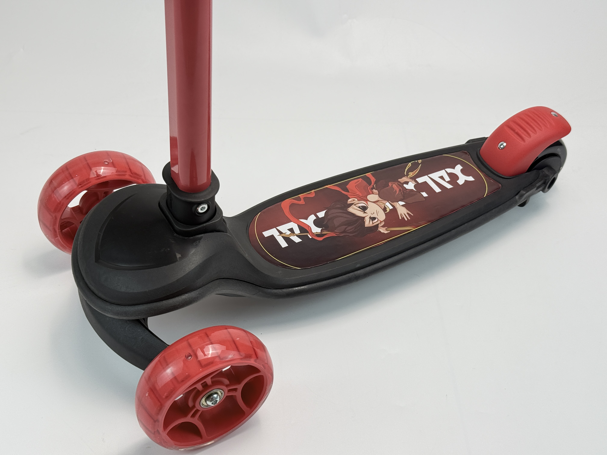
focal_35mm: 48
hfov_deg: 39.7
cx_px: 304
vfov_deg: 30.3
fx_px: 842
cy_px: 228
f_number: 1.78
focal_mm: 6.76
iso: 100
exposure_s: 1/345
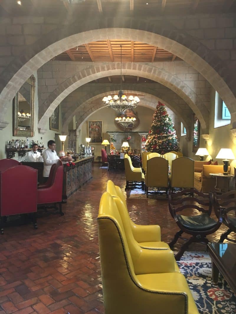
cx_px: 118
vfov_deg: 61.7
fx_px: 264
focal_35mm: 29
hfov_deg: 48.2
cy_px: 157
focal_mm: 4.15
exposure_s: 1/20
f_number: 2.2
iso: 200
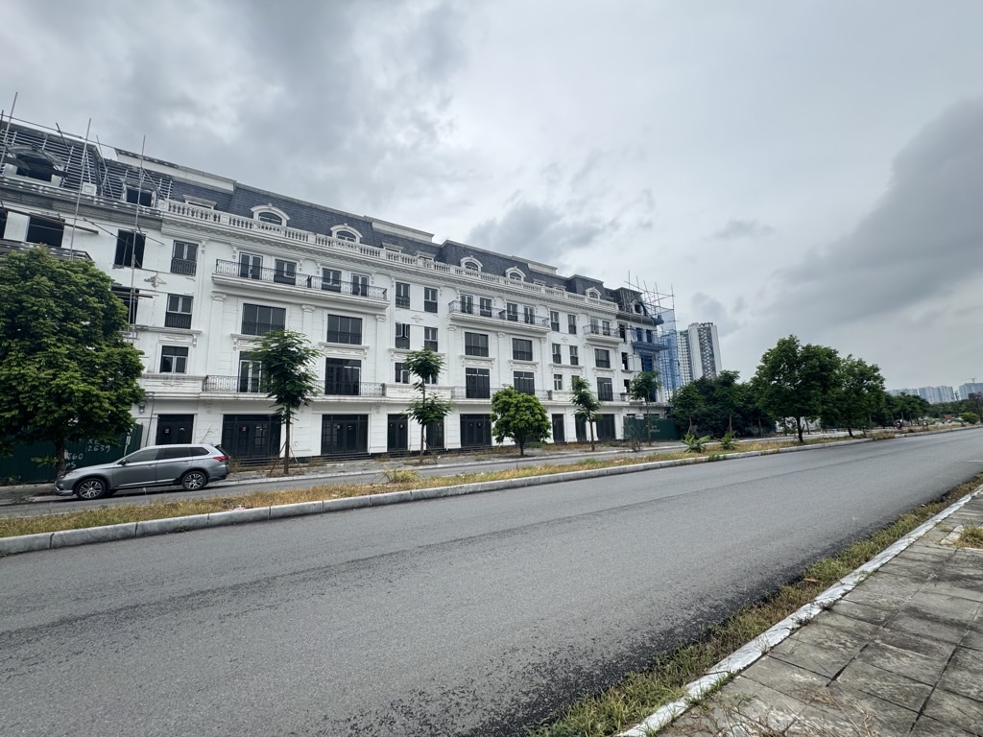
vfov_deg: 85.7
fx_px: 398
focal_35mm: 14
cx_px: 492
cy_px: 368
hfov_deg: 102.1
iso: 50
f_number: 2.2
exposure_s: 1/771
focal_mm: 2.22
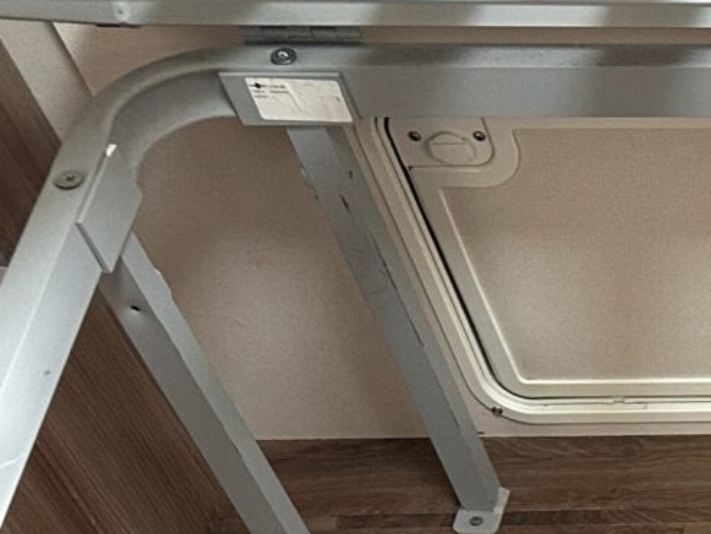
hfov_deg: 15.4
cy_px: 986
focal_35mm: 100
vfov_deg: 13.2
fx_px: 2054
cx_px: 1458
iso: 250
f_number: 1.78
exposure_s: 1/80
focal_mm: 6.86
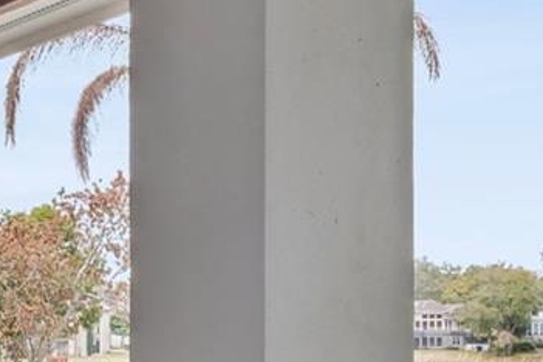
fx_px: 1101
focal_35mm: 73
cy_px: 331
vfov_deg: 18.3
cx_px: 189
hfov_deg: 27.6
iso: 100
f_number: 18
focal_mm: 16
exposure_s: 1/25
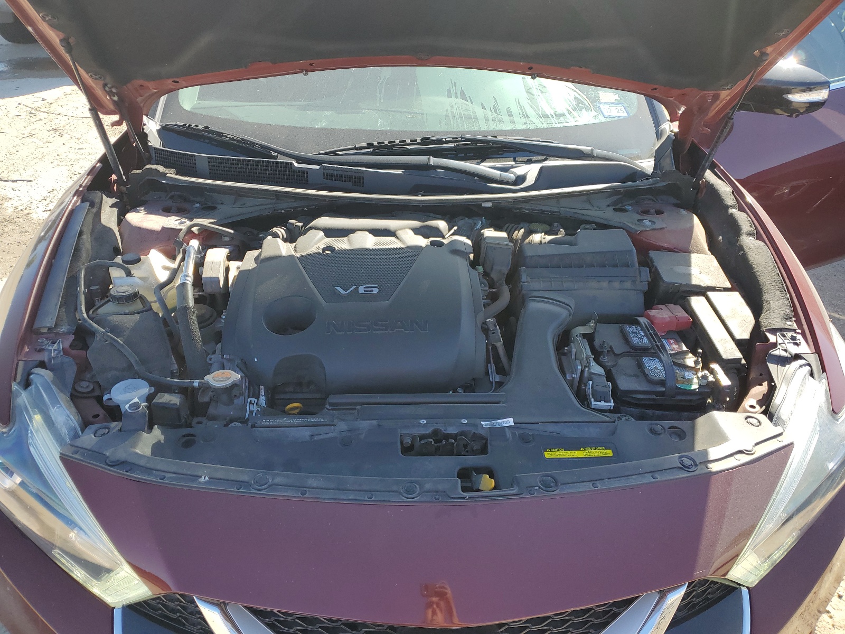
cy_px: 317
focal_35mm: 26
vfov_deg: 53.1
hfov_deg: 67.3
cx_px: 422
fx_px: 635
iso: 50
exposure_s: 1/769
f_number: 1.5
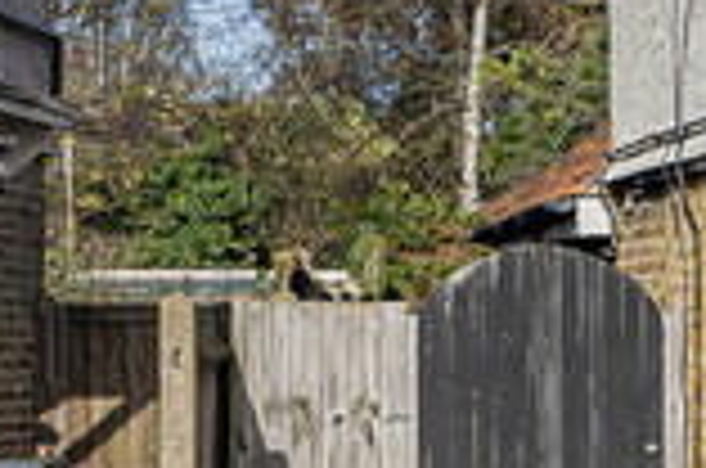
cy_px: 254
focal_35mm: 157
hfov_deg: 10.1
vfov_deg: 8.7
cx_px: 2055
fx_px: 3073
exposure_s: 1/1250
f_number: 9
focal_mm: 24
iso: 320
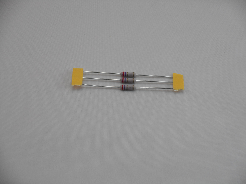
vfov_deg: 14.5
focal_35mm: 102
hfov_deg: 19.3
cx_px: 123
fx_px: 725
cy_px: 92
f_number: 5.8
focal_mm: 18.2
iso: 280
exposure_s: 1/60
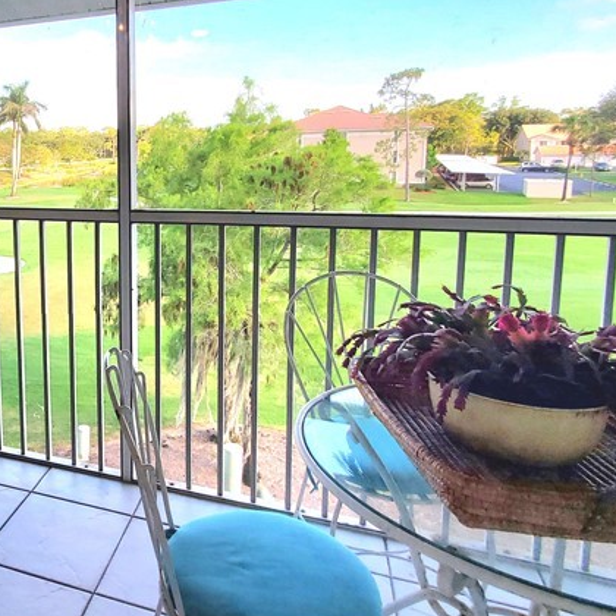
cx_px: 62
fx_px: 564
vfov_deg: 56.2
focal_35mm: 28
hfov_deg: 50.8
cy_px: 208
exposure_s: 1/120
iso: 50
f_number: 2.2
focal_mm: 1.8
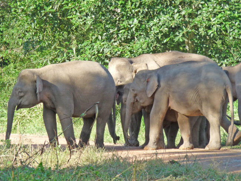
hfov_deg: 4.3
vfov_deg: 3.2
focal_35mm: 464
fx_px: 3232
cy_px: 90
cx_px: 120
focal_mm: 57.6
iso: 100
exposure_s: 1/200
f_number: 4
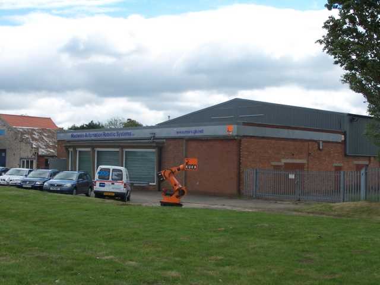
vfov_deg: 28.6
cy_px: 142
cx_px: 190
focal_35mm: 51
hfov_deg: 37.5
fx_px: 560
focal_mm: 8.5
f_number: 4
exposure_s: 1/500
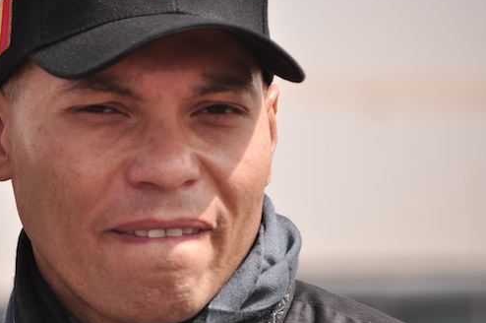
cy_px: 184
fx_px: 3865
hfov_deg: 7.2
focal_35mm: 287
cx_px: 164
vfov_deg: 4.8
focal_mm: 135
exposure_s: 1/1000
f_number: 5
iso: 200
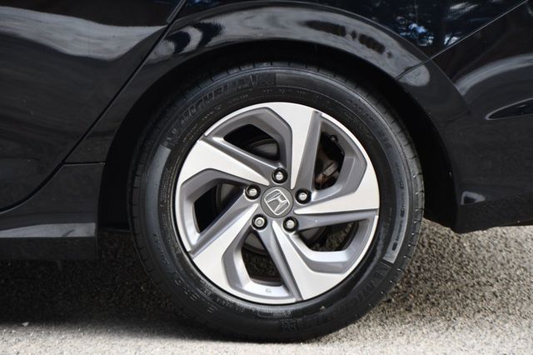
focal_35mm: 157
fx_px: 2323
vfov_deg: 8.7
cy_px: 178
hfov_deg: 13.1
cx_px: 266
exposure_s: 1/250
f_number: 5.6
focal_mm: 105
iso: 360
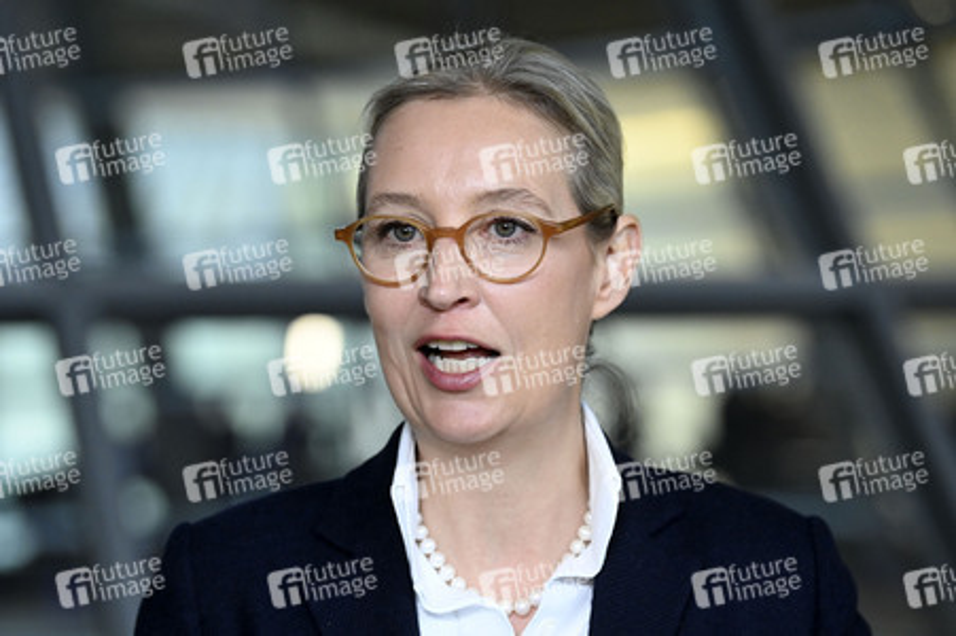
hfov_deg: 15.2
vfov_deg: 10.1
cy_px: 318
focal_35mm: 135
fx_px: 3582
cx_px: 478
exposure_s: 1/400
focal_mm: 135
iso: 8000
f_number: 4
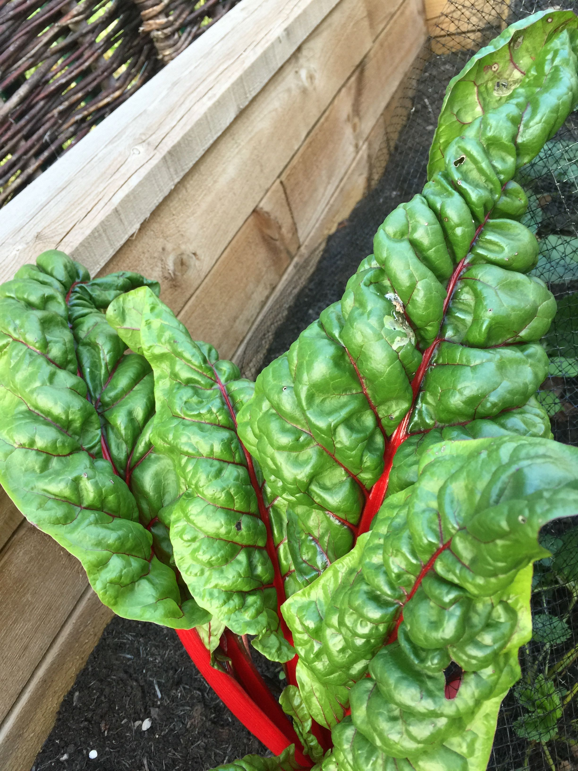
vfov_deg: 61.7
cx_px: 289
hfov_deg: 48.2
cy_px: 386
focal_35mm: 29
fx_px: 646
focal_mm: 4.15
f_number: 2.2
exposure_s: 1/33
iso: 50
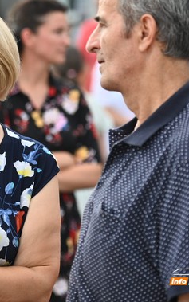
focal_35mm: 226
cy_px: 107
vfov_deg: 9.3
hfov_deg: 5.8
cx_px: -39
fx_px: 1862
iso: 500
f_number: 2.8
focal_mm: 105
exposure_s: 1/2000
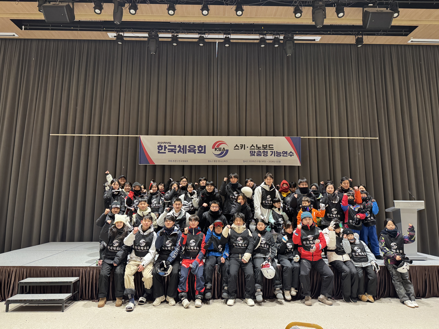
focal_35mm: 24
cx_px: 220
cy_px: 164
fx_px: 304
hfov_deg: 71.6
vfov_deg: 56.8
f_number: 1.78
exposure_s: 1/60
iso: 500
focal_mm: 6.76
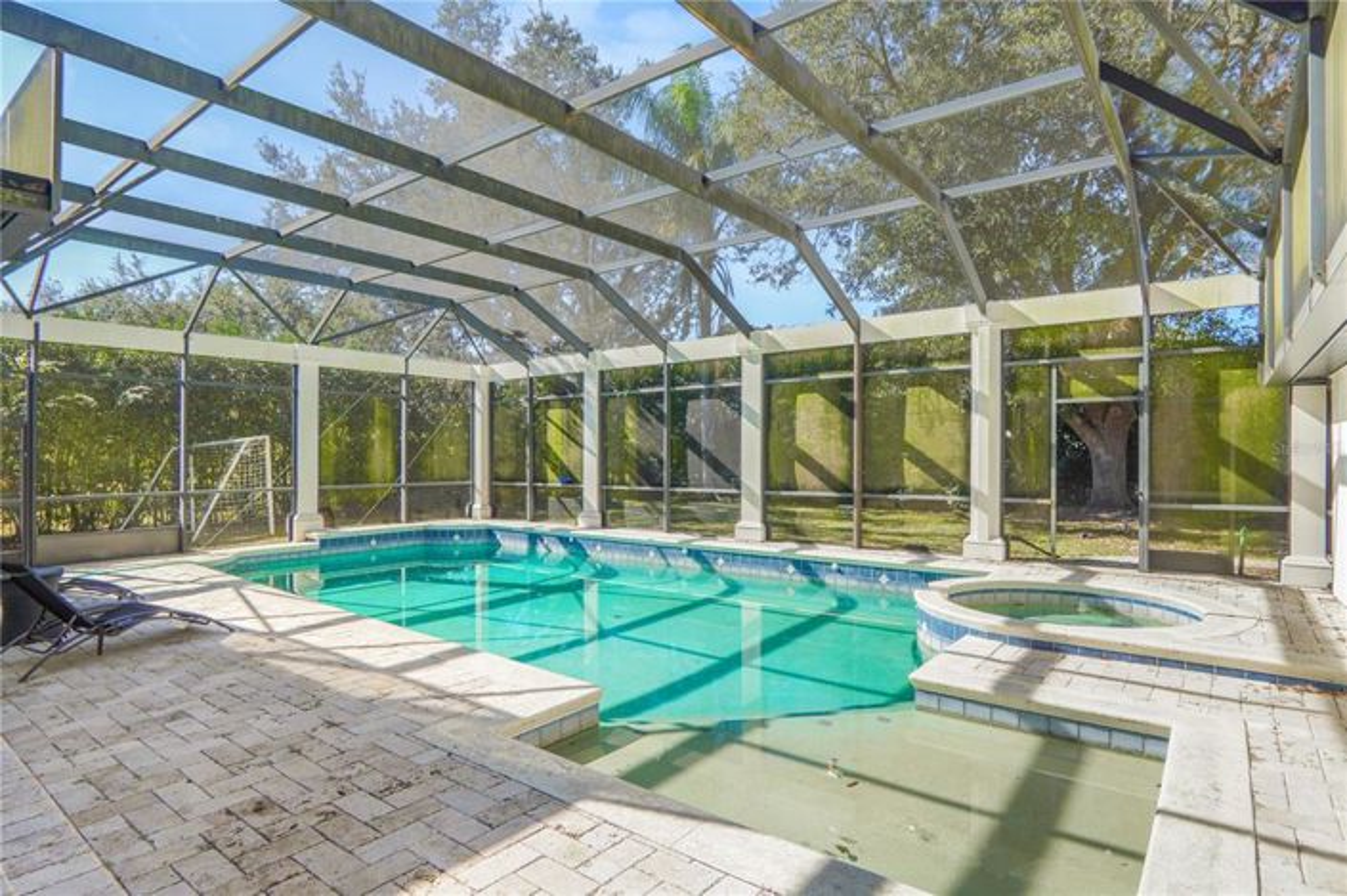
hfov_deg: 90.0
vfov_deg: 67.3
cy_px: 448
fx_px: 673
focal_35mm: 18
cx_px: 674
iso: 100
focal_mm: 12
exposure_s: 1/200
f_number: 5
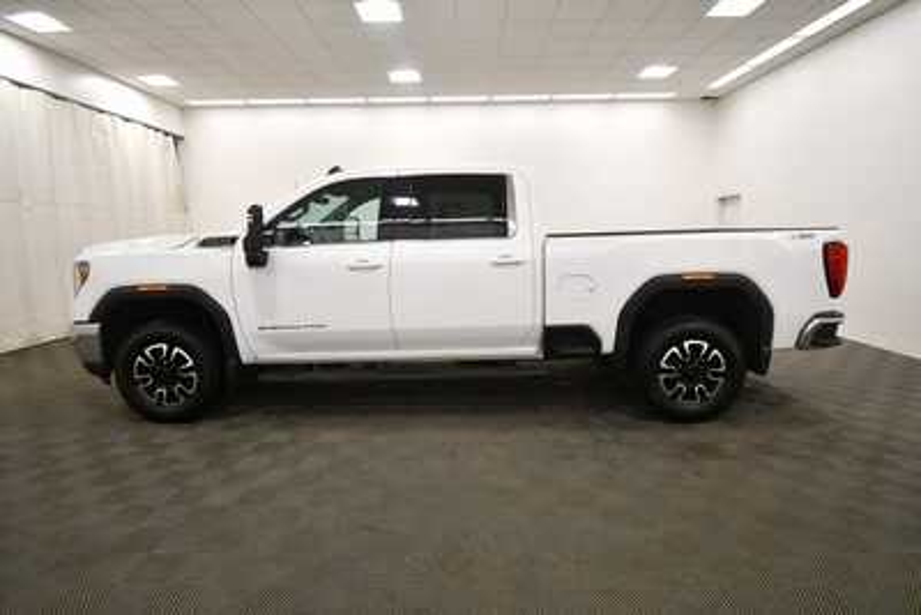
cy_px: 308
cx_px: 460
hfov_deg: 86.9
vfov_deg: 64.6
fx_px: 486
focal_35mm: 19
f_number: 4.8
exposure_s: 1/250
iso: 800
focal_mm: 13
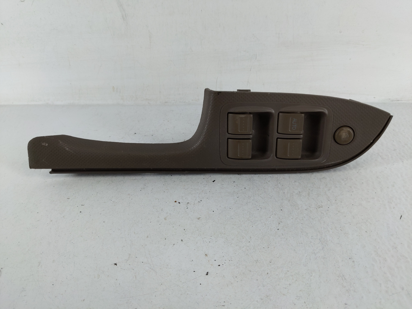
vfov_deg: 54.9
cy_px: 154
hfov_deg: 69.4
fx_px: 298
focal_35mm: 25
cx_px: 206
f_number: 1.73
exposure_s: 1/111
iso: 55
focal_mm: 4.38
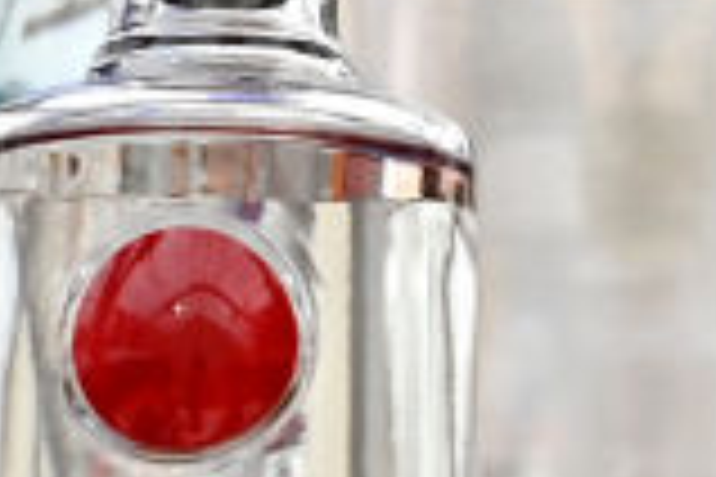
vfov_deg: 2.3
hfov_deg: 3.4
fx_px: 11932
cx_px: 1576
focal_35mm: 600
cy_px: 680
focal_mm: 62
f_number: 5.6
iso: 1000
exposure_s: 1/500
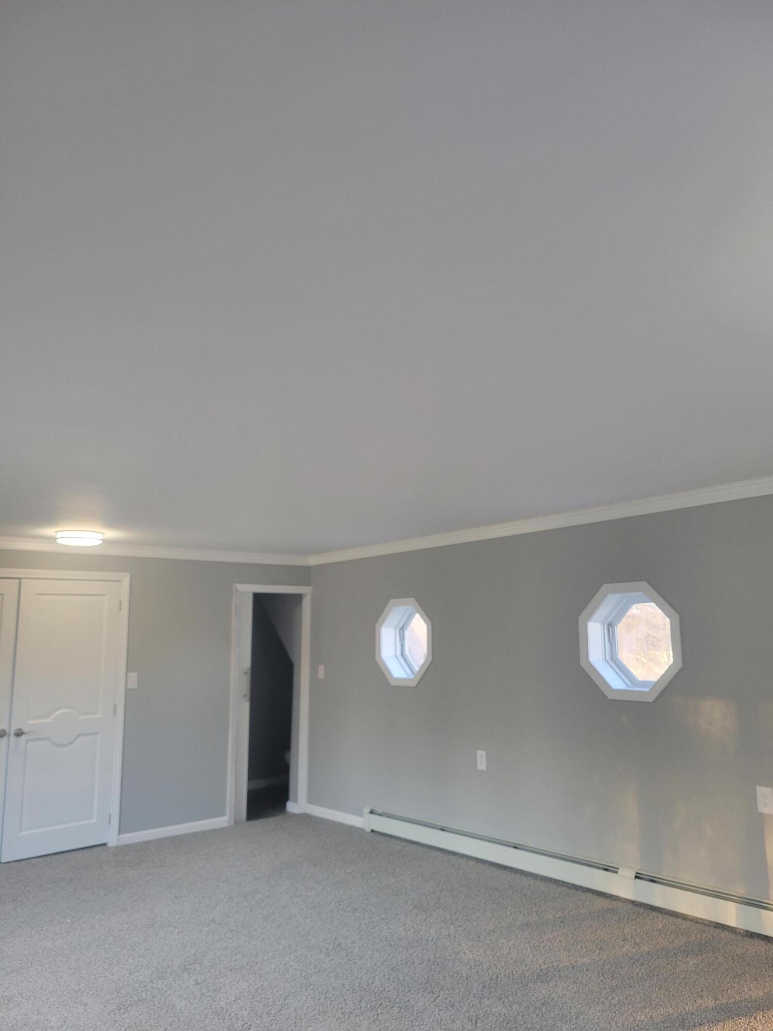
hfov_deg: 53.1
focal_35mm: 26
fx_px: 774
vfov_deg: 67.3
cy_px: 516
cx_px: 386
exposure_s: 1/119
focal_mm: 5.4
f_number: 1.8
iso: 200
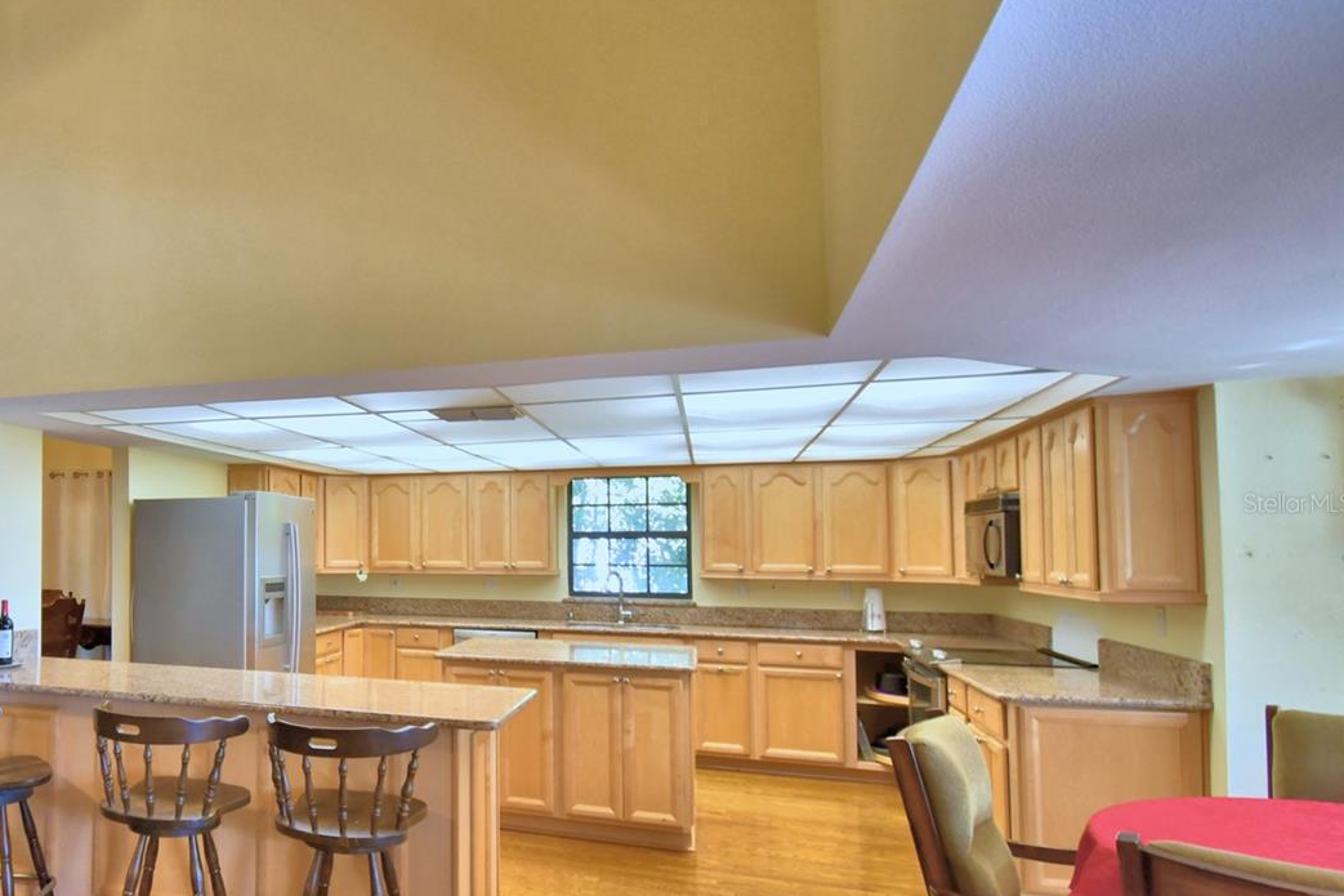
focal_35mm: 23
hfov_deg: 70.7
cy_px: 503
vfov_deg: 54.9
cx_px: 327
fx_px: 858
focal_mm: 10
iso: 400
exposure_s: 1/40
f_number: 4.5
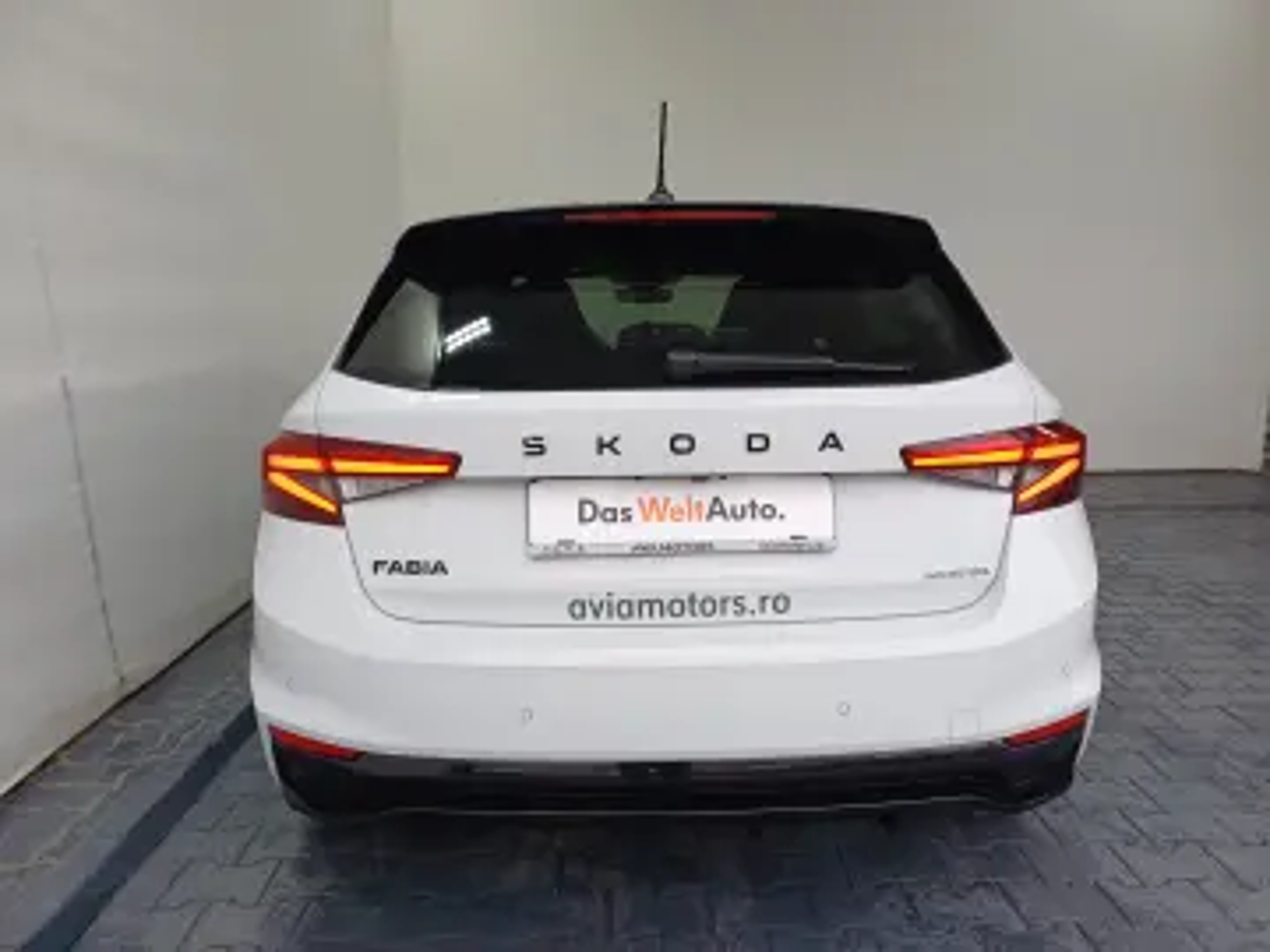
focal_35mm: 25
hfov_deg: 69.4
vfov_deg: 54.9
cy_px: 476
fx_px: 917
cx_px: 635
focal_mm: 4.65
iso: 50
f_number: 1.8
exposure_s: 1/120
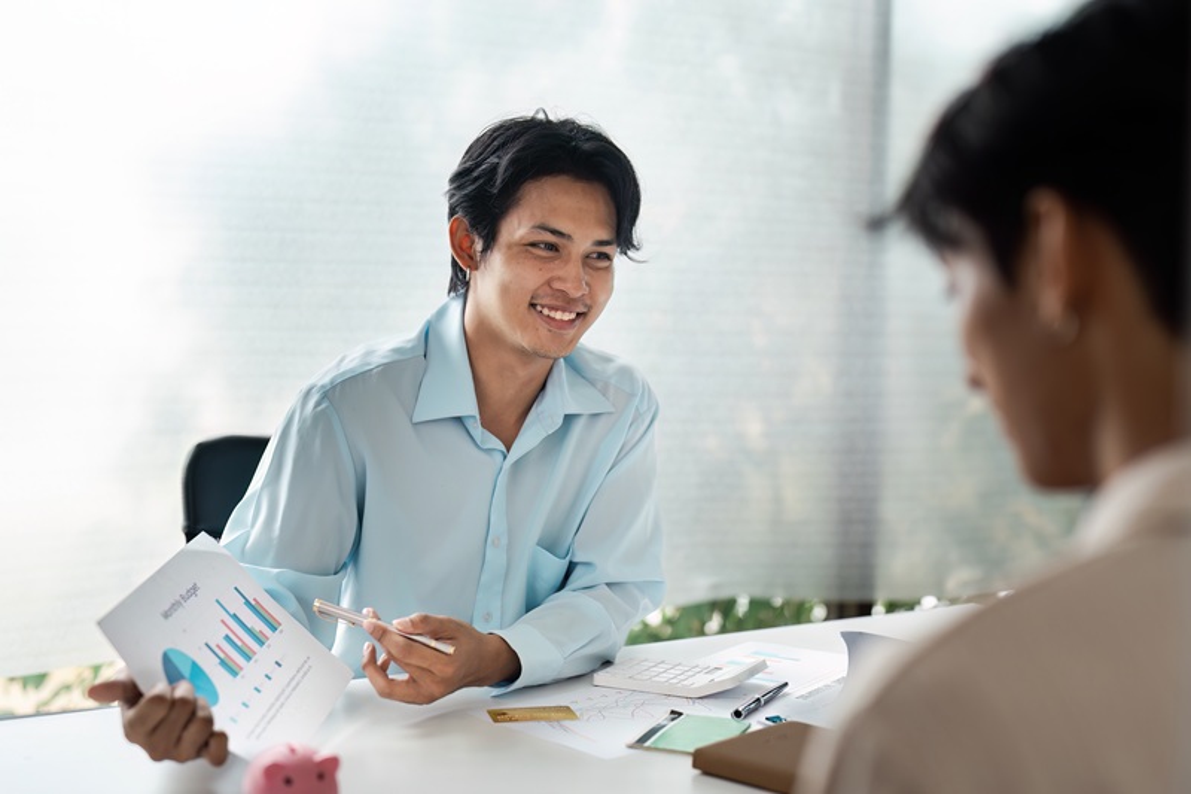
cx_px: 596
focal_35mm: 50
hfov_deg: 39.6
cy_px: 397
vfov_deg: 27.0
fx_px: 1654
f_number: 2
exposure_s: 1/200
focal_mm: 50
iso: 100
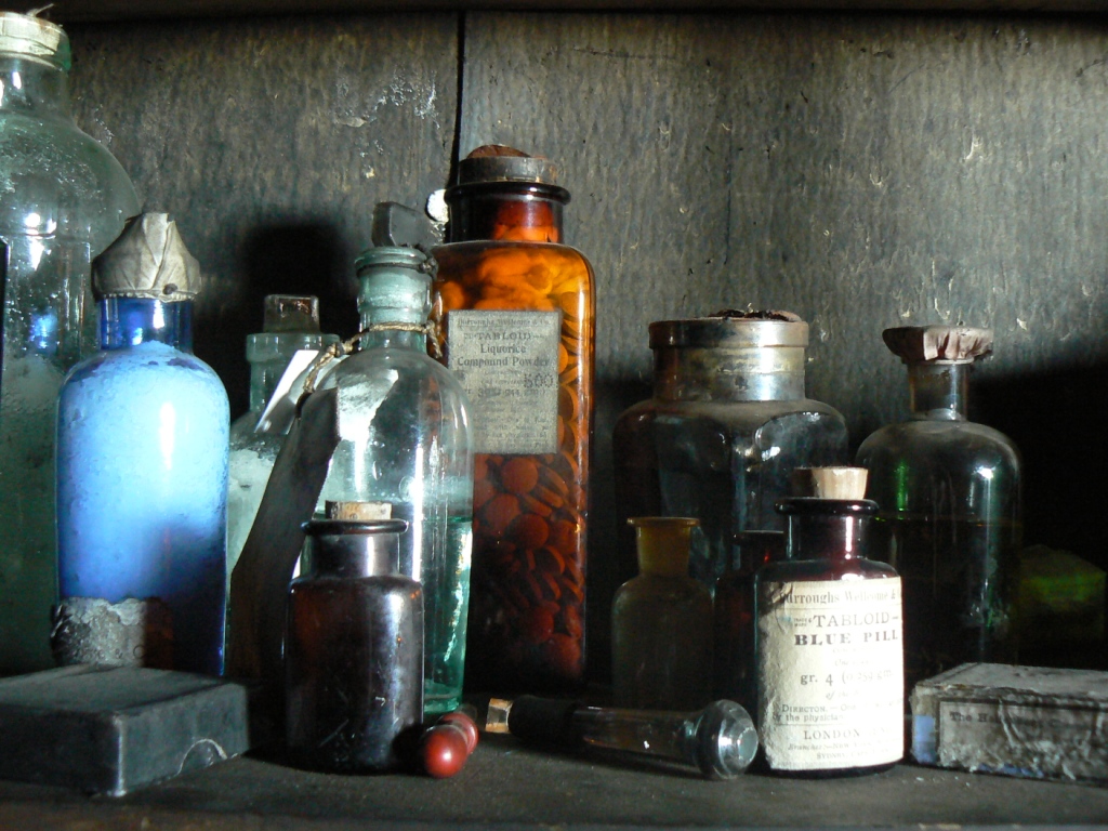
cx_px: 554
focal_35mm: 36
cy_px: 416
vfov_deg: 39.7
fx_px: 1152
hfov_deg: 51.4
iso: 200
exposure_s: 1/3.2
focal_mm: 6
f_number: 2.8
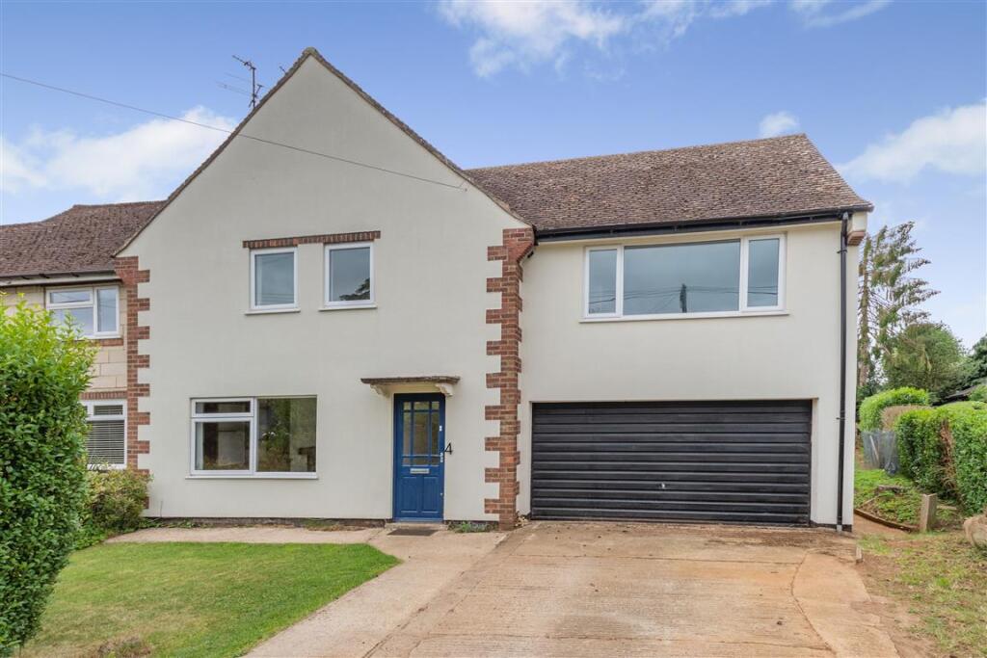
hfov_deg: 96.7
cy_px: 329
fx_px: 439
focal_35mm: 16
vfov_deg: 73.8
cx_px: 494
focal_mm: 11
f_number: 6.3
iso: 160
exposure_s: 1/200
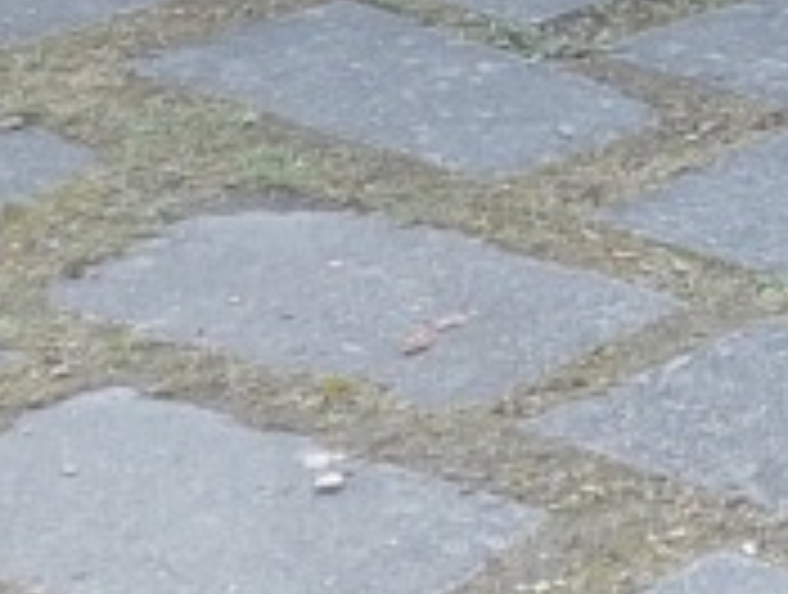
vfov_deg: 14.3
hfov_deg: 18.1
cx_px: 1279
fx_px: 2121
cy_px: -432
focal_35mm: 93
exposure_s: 1/50
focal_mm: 5.23
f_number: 1.8
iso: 40
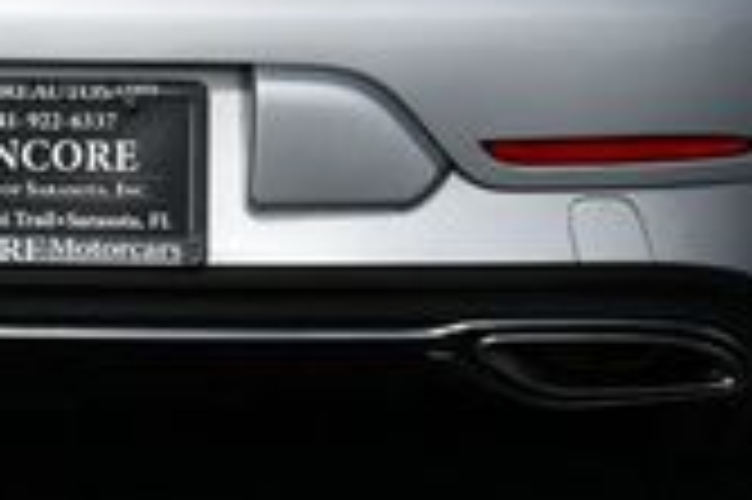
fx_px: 5614
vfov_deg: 5.0
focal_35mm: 269
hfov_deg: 7.6
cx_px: -9
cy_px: -320
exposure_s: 1/500
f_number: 10
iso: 100
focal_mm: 35
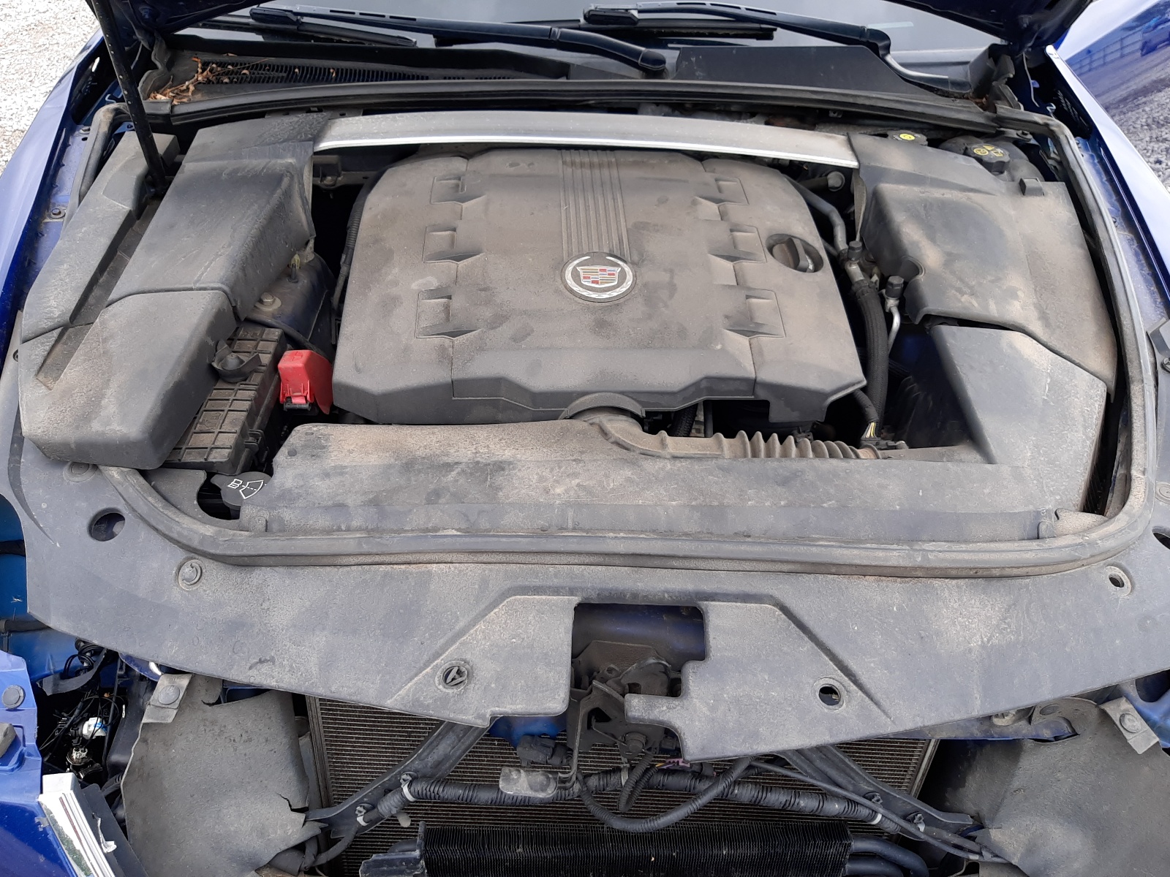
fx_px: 879
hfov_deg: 67.3
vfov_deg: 53.1
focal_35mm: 26
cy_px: 438
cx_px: 585
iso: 40
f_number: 1.7
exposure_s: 1/323
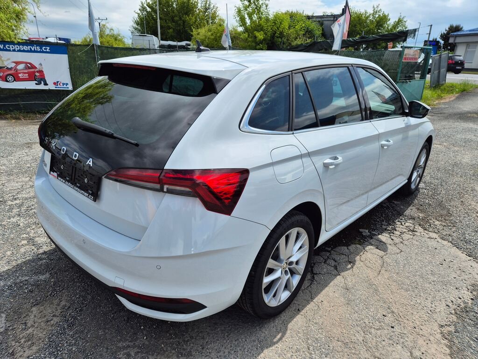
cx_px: 239
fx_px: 318
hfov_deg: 73.9
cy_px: 180
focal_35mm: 23
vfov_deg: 58.9
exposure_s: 1/2392
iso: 25
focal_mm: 5.4
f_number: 1.8
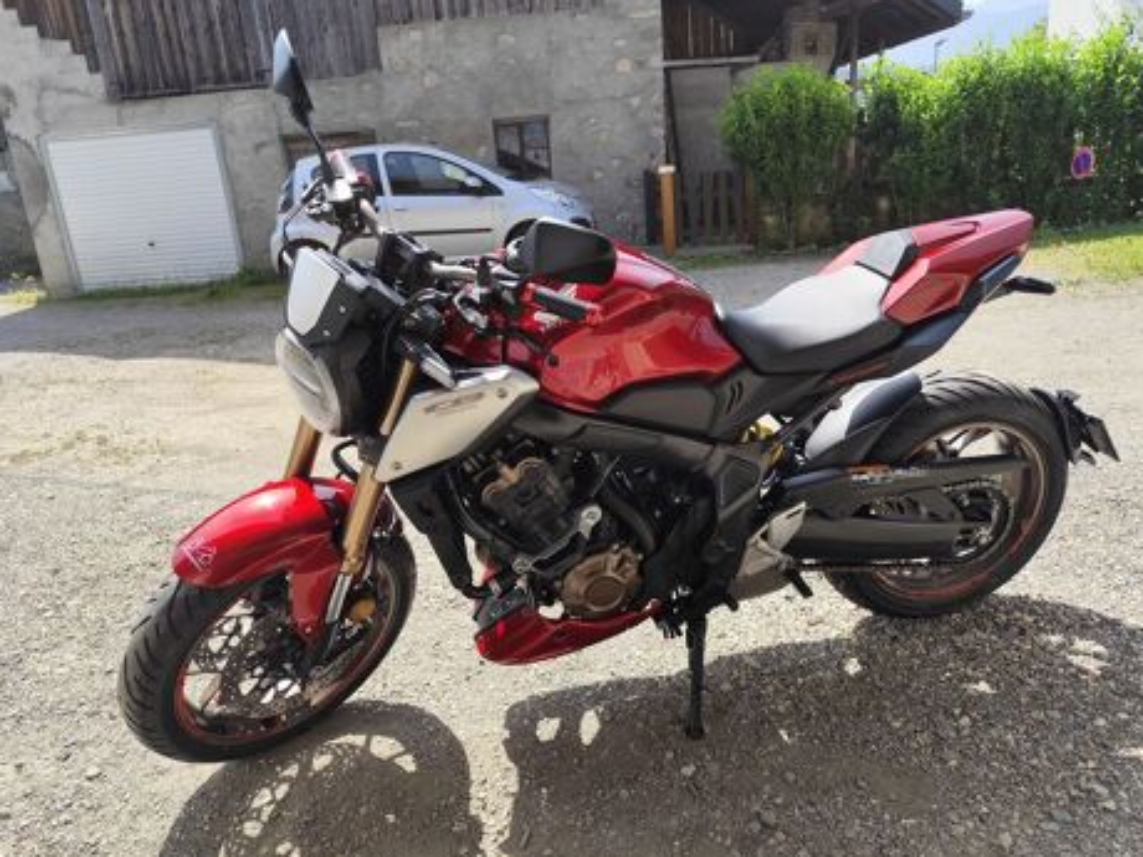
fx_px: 792
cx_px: 594
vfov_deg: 56.8
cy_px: 425
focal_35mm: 24
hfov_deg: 71.6
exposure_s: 1/669
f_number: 1.65
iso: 50
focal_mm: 6.19
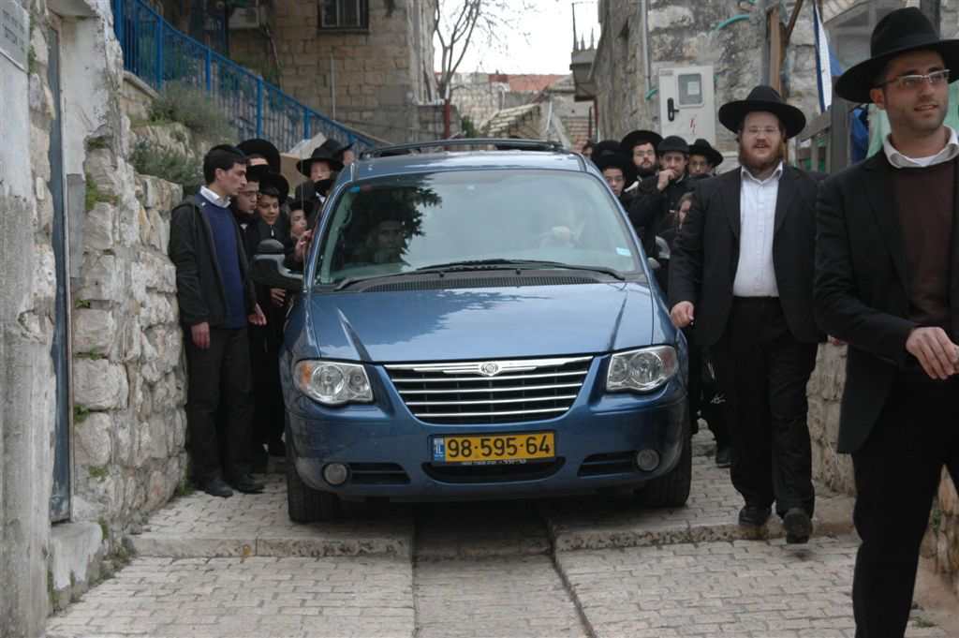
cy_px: 319
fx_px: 1837
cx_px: 480
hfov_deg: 29.3
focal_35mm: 69
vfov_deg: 19.7
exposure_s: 1/125
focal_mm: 46
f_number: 5.6
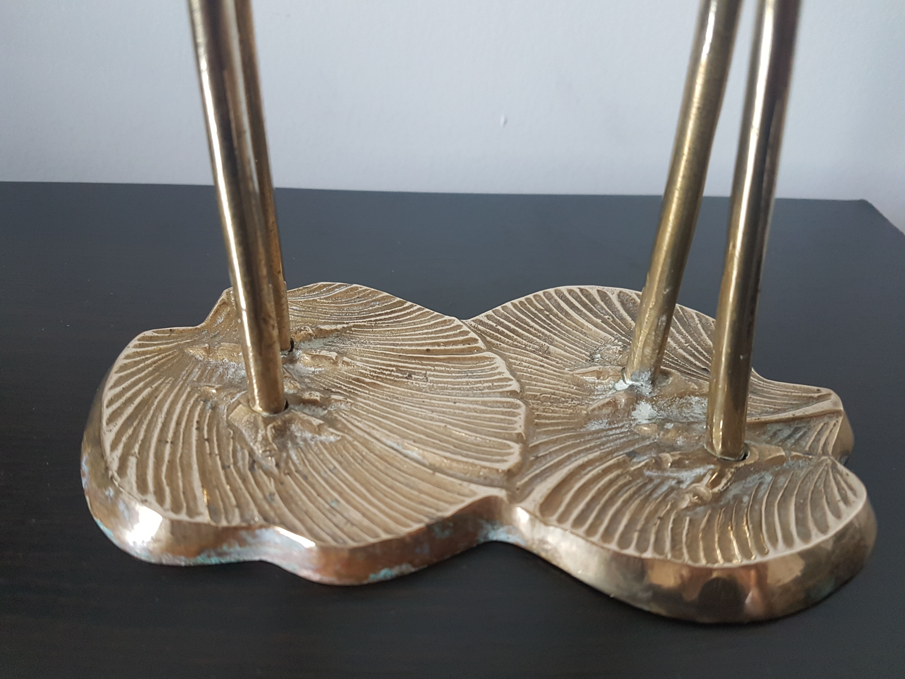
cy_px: 340
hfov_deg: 67.3
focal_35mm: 26
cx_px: 452
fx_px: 680
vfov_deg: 53.1
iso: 160
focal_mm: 4.2
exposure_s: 1/30
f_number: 1.7
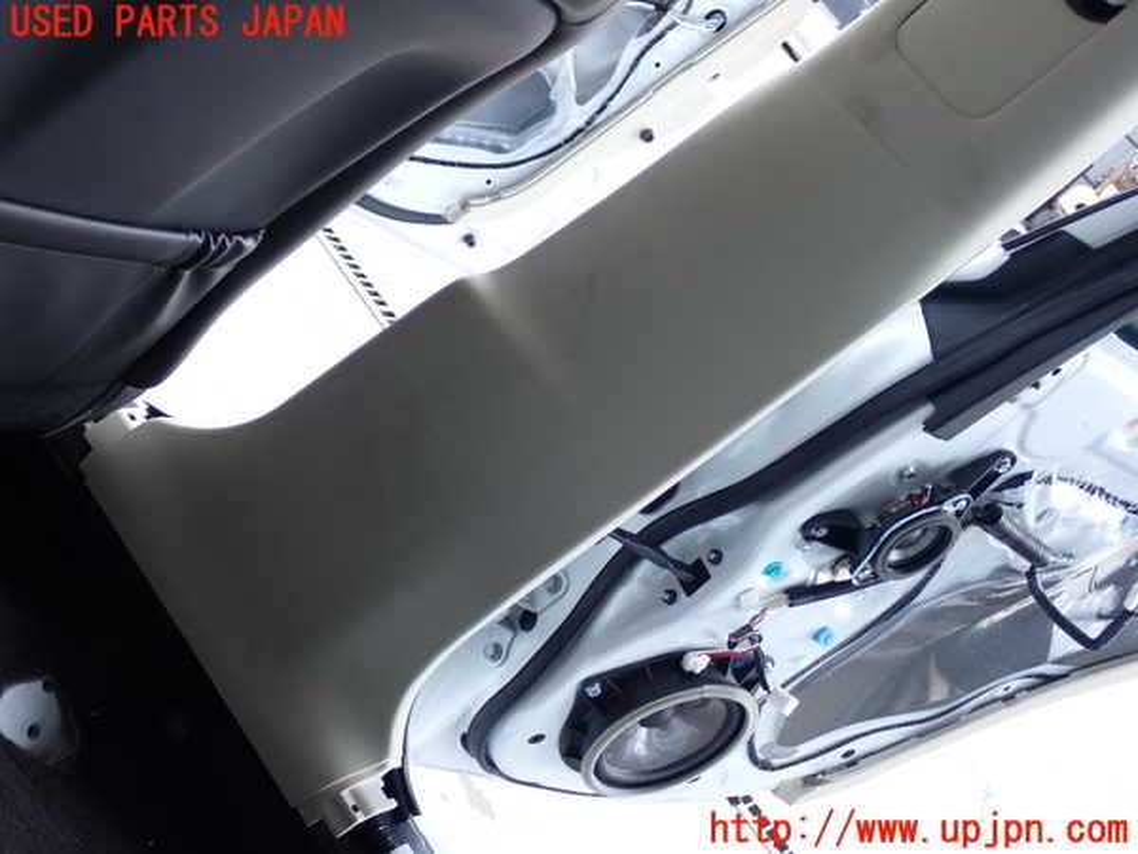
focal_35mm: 47
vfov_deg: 30.9
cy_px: 427
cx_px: 569
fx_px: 1545
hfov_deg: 40.4
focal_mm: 8.4
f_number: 3.1
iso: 200
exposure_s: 1/125
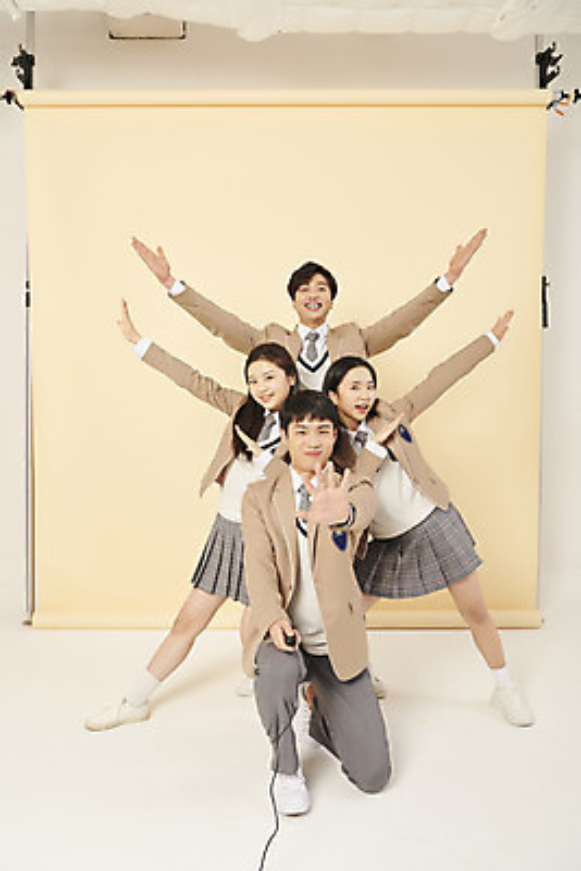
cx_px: 290
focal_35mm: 30
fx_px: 726
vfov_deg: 61.9
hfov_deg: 43.6
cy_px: 436
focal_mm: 30
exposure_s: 1/125
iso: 200
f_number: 8
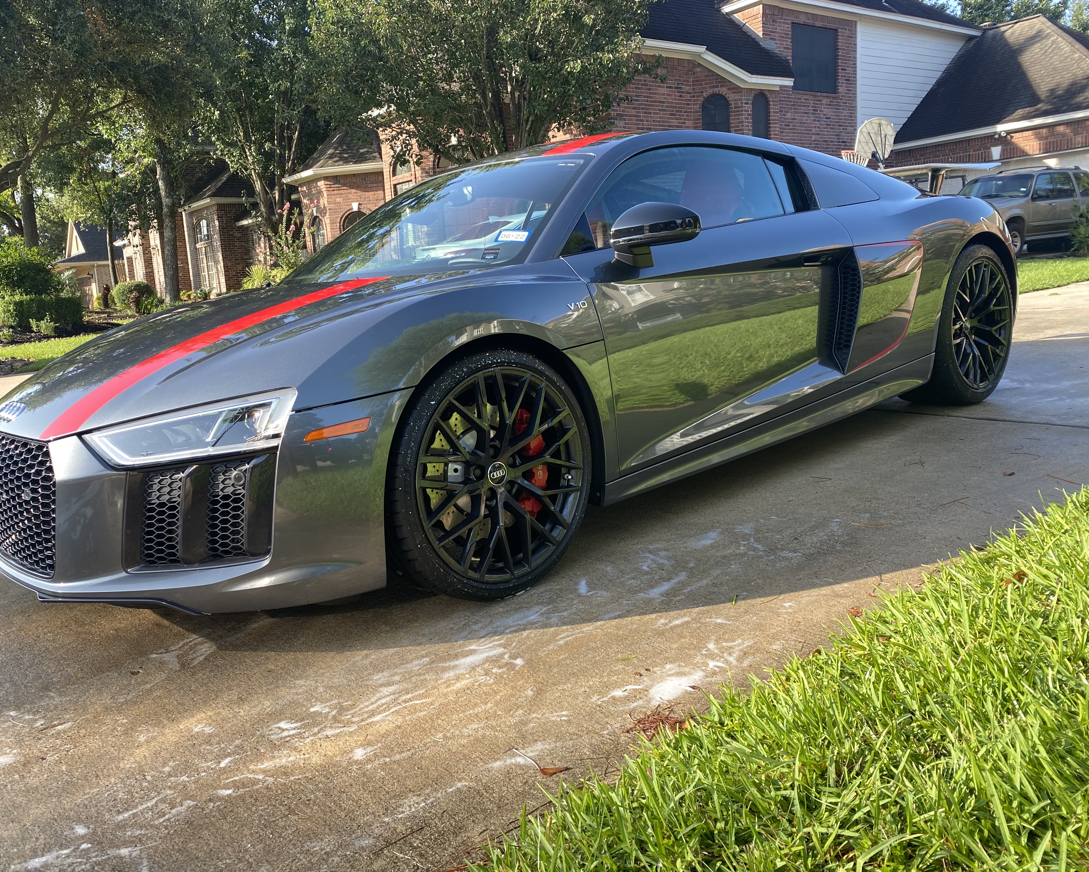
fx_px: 903
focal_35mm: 28
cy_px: 440
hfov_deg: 62.1
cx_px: 494
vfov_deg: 51.5
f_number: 1.8
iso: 32
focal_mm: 4.25
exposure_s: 1/191
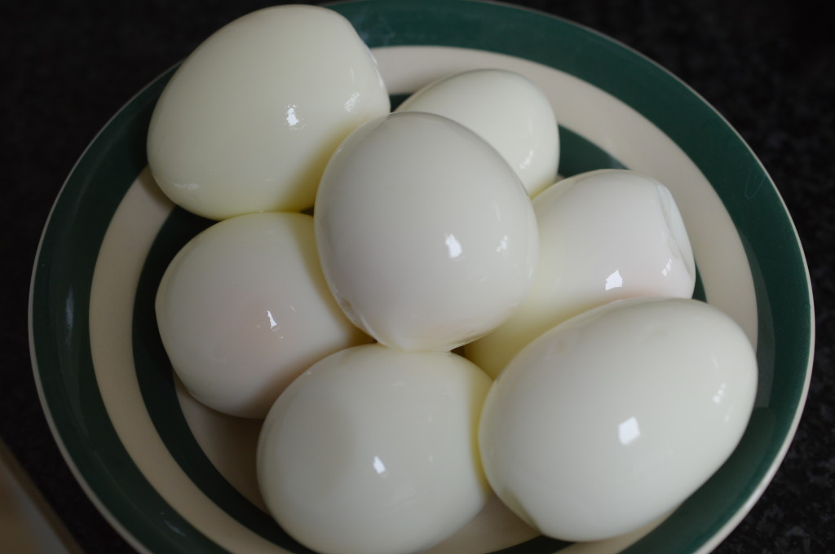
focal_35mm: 60
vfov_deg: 22.6
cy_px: 277
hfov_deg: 33.4
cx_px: 418
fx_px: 1390
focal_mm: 40
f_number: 4.5
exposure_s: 1/80
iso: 400
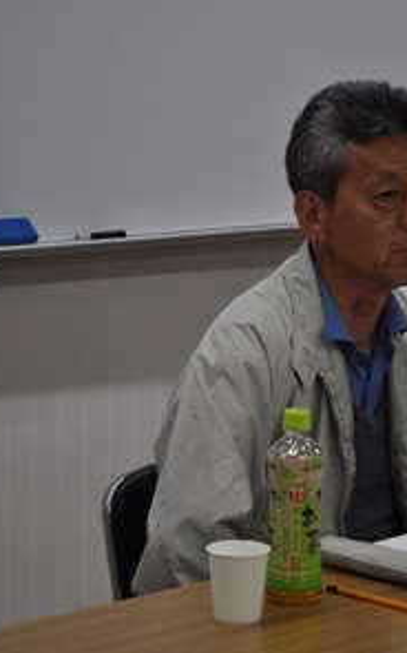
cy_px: 325
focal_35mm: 128
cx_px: 356
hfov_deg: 10.2
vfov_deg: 16.4
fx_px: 2271
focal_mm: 55
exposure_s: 1/125
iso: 400
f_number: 5.6
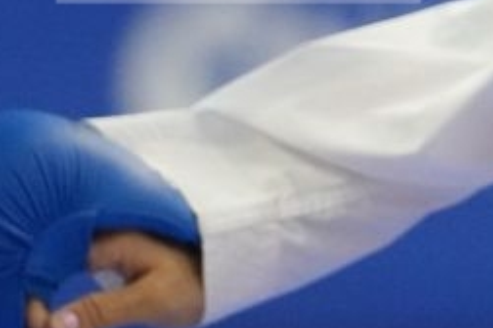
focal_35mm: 1334
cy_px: -174
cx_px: 902
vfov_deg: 1.0
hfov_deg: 1.5
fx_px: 18267
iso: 4000
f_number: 2.8
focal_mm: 187
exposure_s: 1/1000
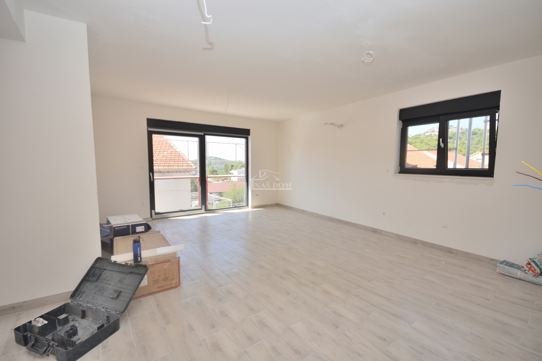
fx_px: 226
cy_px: 180
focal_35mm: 15
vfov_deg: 77.3
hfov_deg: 100.4
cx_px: 271
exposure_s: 1/125
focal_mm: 10
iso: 100
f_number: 5.6
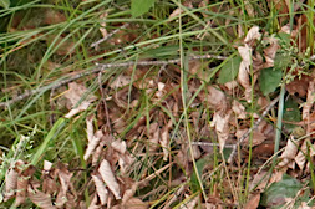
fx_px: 3522
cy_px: -488
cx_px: -717
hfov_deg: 4.8
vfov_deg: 3.3
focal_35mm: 403
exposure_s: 1/160
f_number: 4
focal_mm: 53
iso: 1600
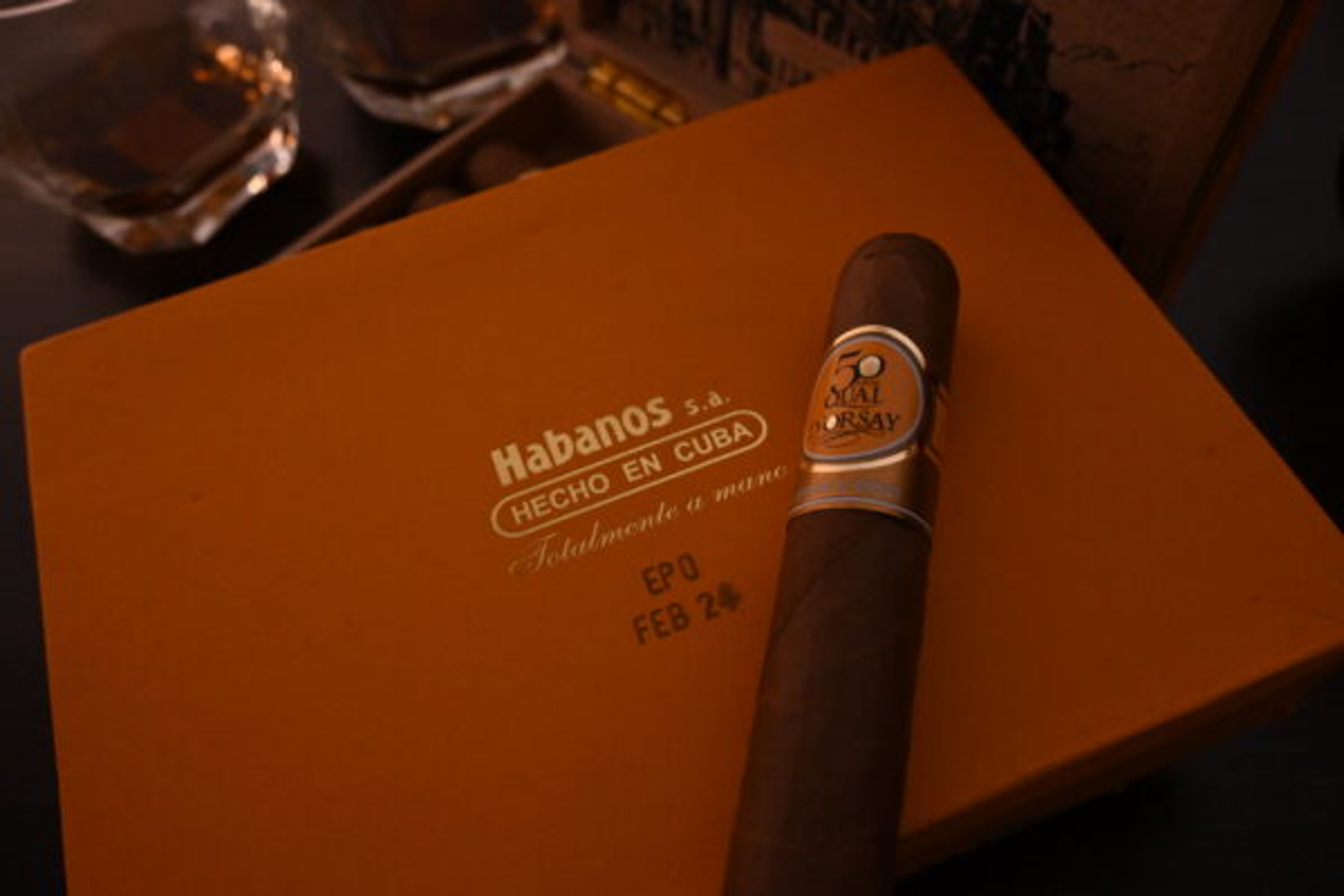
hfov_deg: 61.9
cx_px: 672
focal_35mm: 30
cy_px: 448
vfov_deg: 43.6
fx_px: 1120
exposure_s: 1/320
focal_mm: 20
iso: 4000
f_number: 5.6
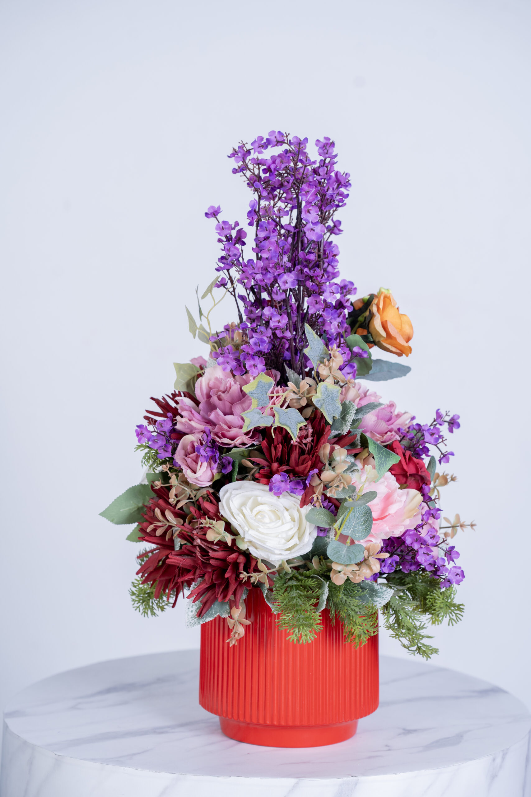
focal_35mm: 85
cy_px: 398
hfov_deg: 16.1
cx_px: 266
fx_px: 1880
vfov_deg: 23.9
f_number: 5
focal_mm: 85
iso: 400
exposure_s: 1/160
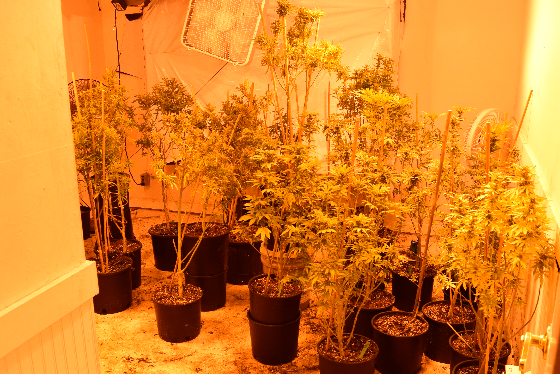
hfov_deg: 49.6
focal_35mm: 39
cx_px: 277
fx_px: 607
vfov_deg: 34.1
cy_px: 217
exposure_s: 1/160
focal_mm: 20
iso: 400
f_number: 9
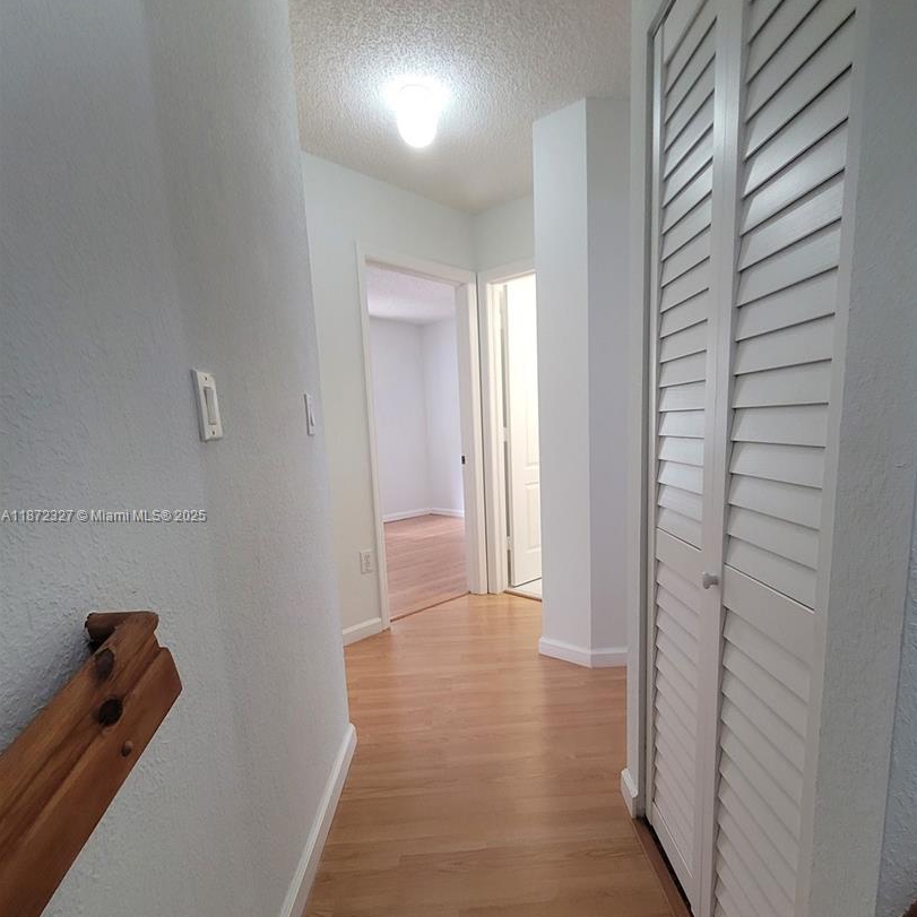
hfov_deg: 83.7
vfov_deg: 83.6
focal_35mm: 17
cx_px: 508
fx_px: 510
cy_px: 517
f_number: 2.2
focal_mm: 2.2
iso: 320
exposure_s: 1/60
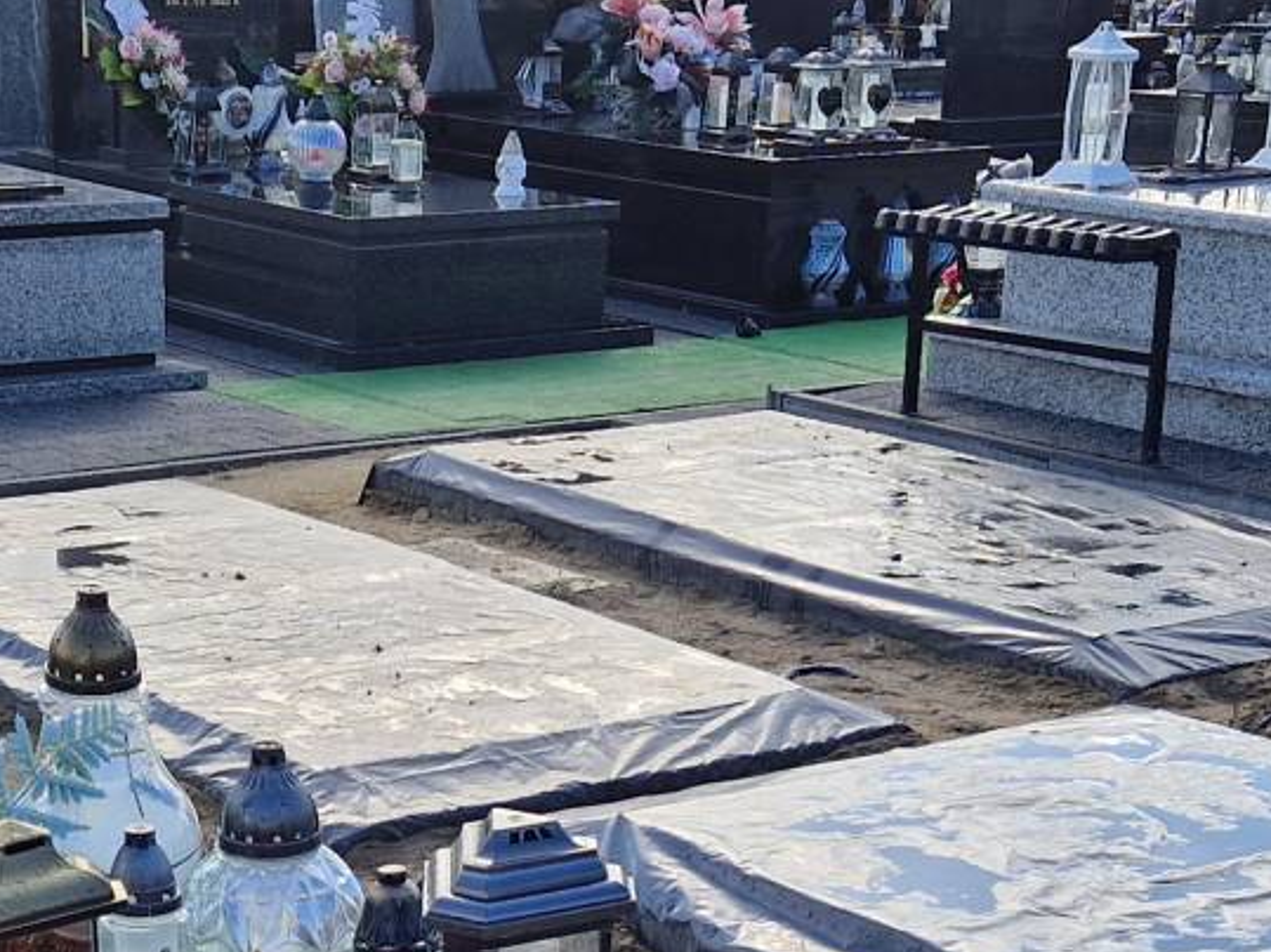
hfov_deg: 23.6
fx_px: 3010
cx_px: 337
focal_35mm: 82
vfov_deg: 17.3
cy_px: 1091
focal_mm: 5.4
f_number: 1.8
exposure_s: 1/676
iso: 50
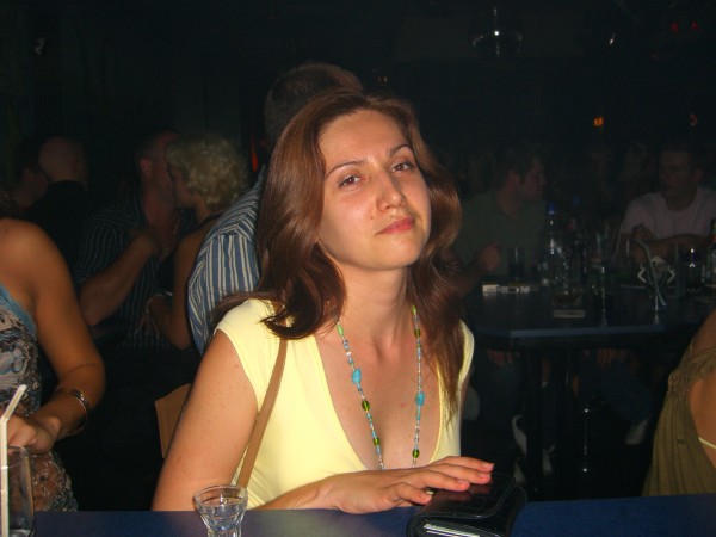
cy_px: 268
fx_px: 786
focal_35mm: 38
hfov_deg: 49.0
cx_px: 358
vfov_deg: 37.7
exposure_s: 1/60
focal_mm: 7.9
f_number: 2.8
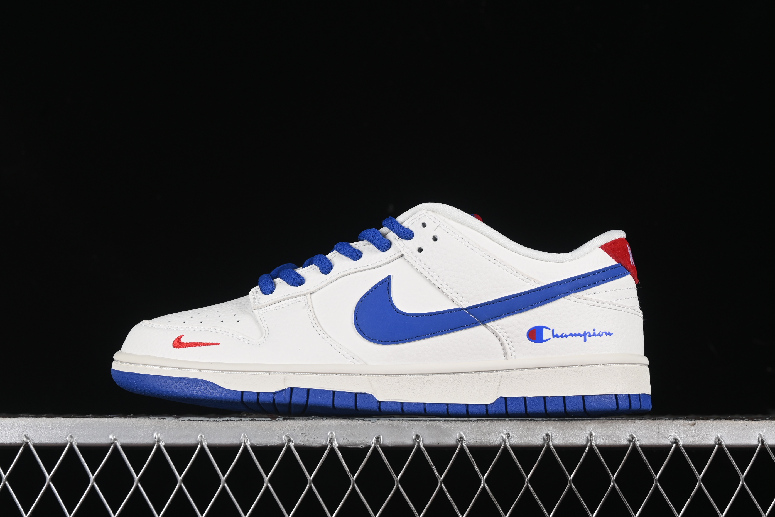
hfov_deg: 27.0
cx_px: 388
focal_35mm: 75
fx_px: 1614
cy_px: 258
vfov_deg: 18.2
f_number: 8
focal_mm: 50
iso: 160
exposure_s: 1/100
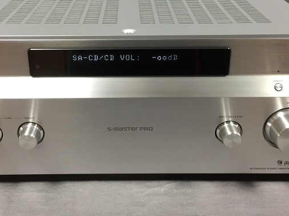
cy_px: 72
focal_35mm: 45
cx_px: 131
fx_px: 376
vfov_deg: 31.9
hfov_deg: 42.0
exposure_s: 1/30
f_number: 2.2
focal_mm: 4.15
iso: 100
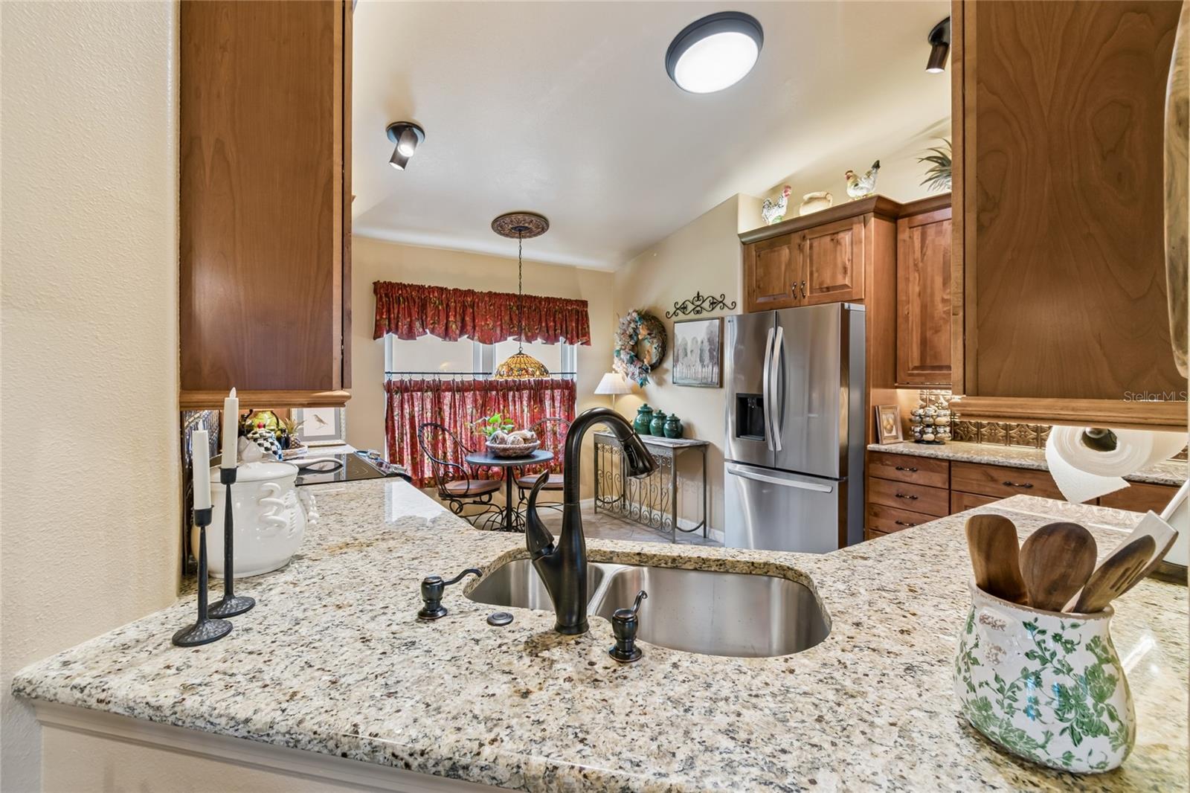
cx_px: 595
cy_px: 396
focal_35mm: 15
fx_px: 496
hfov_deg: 100.4
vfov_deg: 77.3
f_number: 7.1
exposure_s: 1/4
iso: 100
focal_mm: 10
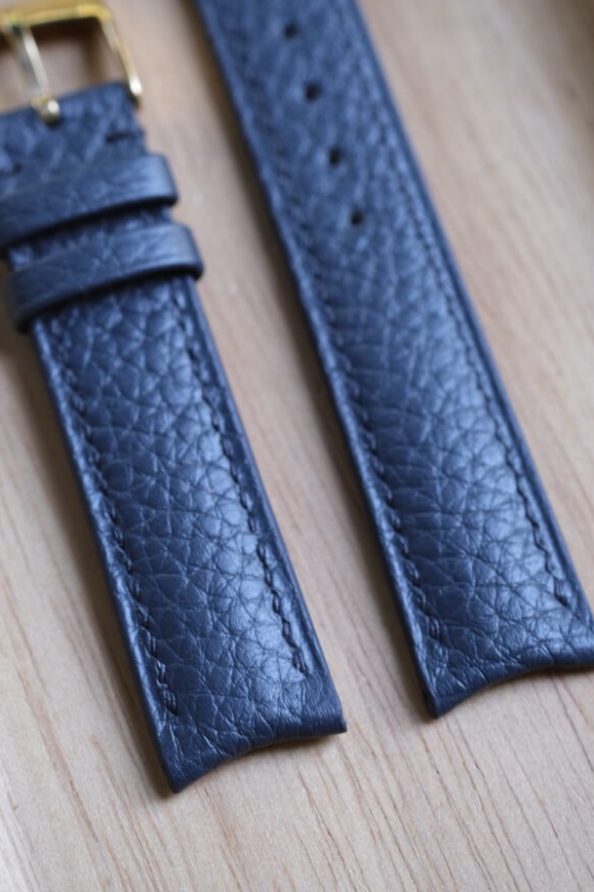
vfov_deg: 20.2
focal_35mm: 101
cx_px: 315
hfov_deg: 13.5
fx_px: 2501
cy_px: 463
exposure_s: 1/80
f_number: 4.5
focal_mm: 60
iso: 800
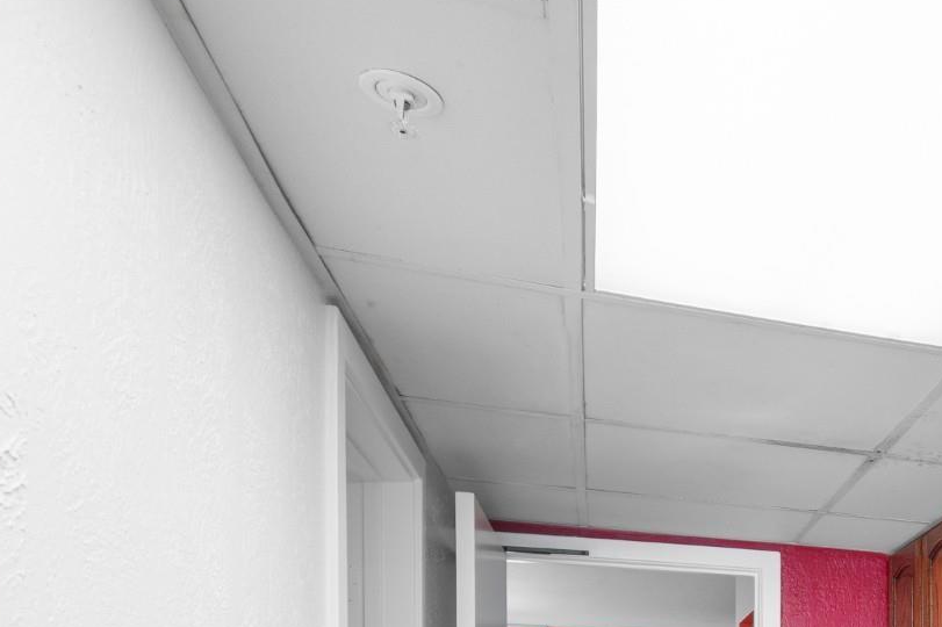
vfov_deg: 30.8
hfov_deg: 41.5
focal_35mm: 37
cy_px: 738
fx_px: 968
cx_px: 1031
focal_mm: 10
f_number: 4.5
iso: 100
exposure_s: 1/25
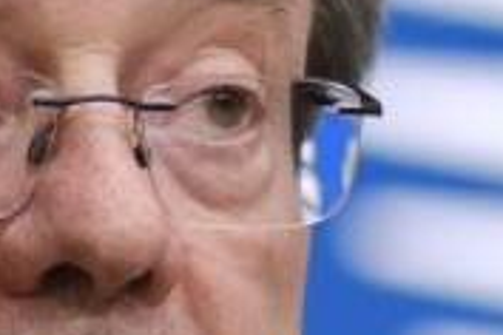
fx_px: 12798
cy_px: 329
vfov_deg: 1.5
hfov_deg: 2.3
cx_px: 284
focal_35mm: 916
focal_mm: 90
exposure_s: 1/250
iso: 800
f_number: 2
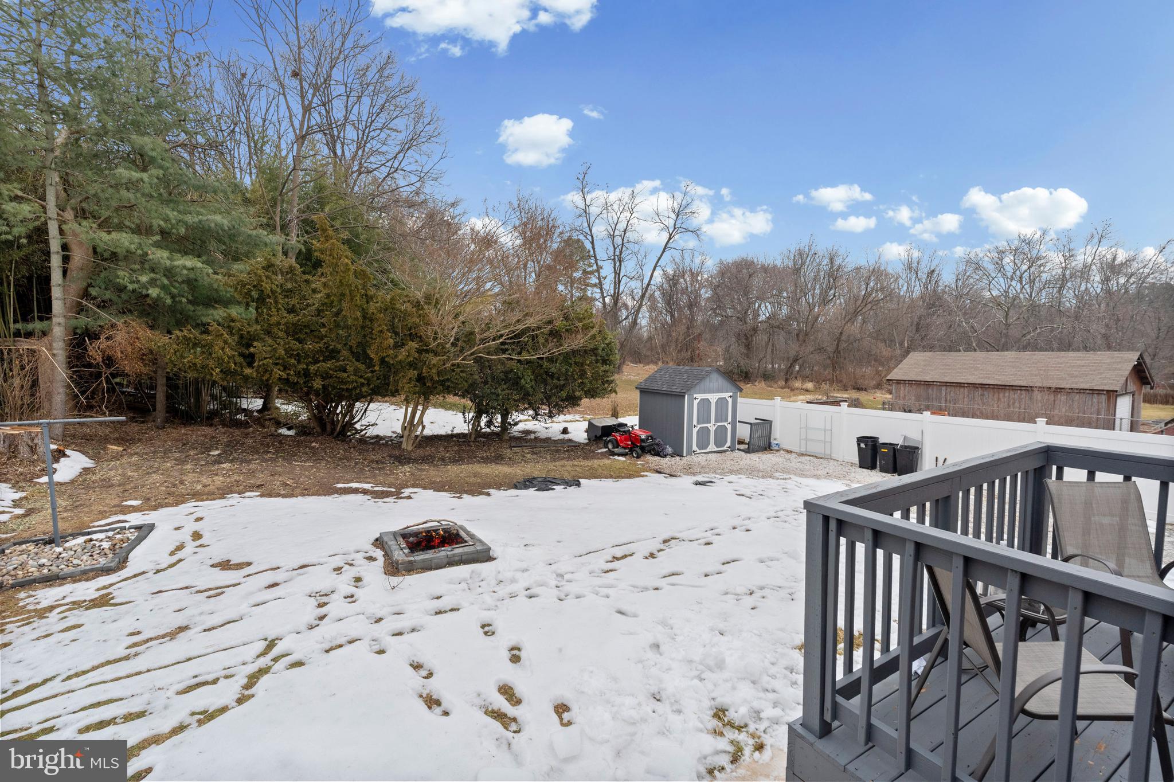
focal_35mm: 16
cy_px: 391
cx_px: 587
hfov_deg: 96.8
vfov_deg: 73.7
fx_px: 522
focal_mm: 16
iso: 1000
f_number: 7.1
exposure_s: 1/25
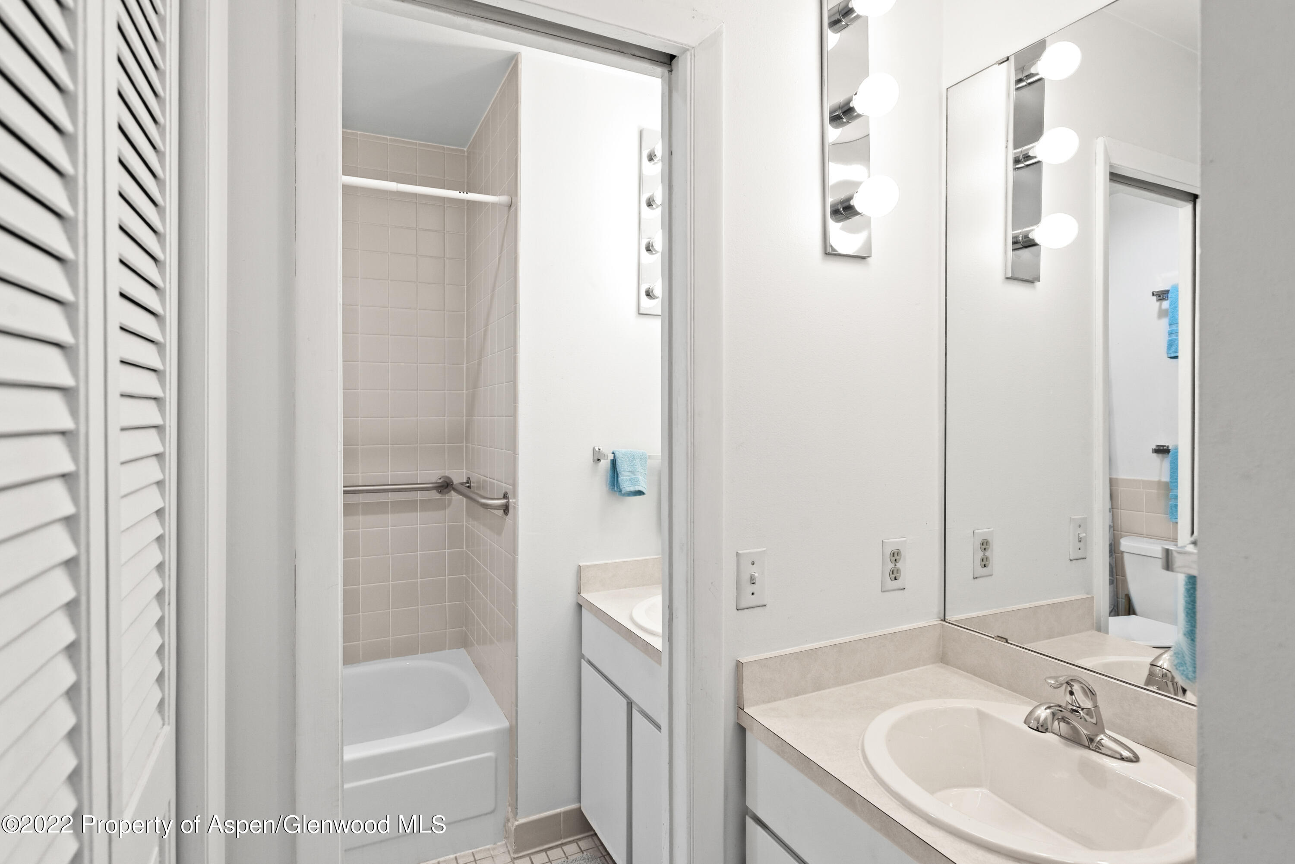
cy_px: 432
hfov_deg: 86.9
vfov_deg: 64.6
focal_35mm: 19
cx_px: 648
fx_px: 684
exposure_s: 1/20
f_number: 7.1
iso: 640
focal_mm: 19
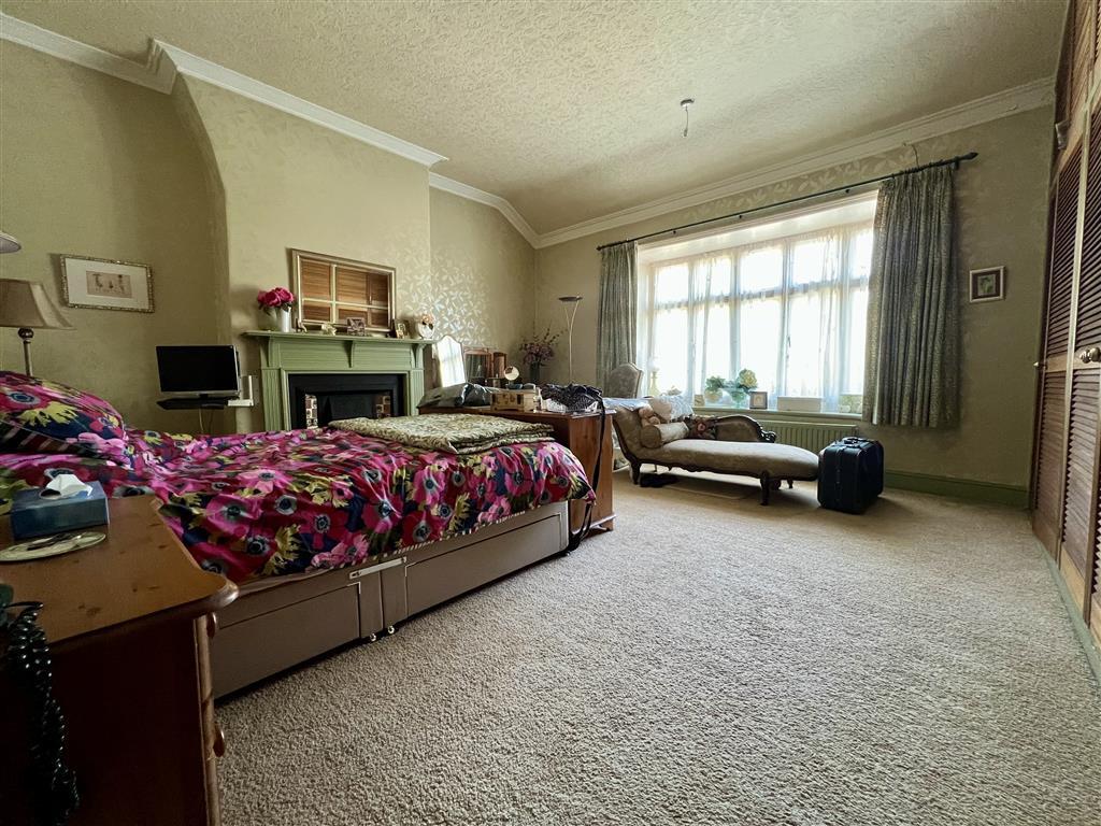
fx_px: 413
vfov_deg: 89.9
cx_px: 550
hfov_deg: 106.2
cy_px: 413
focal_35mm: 13
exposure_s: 1/60
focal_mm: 1.57
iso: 500
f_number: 1.8
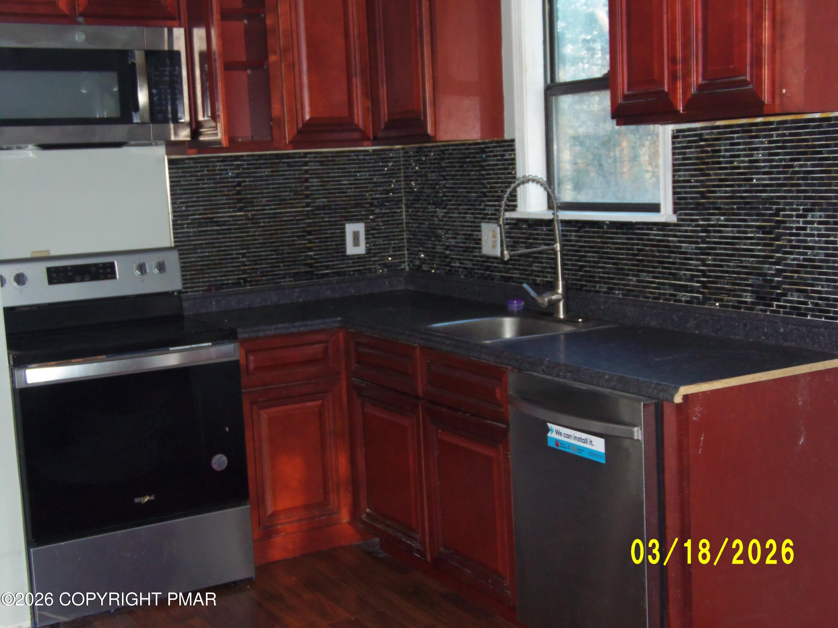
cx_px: 419
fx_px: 1186
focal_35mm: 49
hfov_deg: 38.9
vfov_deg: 29.7
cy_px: 314
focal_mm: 8.7
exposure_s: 1/40
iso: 250
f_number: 3.8
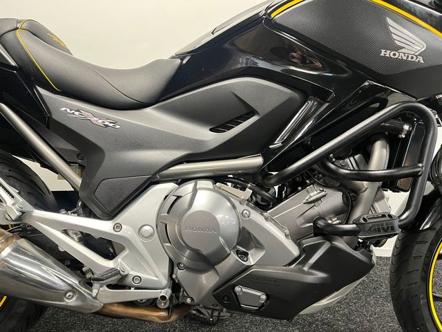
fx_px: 332
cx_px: 221
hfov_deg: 67.3
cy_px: 166
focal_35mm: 26
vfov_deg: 53.1
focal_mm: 5.1
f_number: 1.6
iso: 500
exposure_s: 1/50
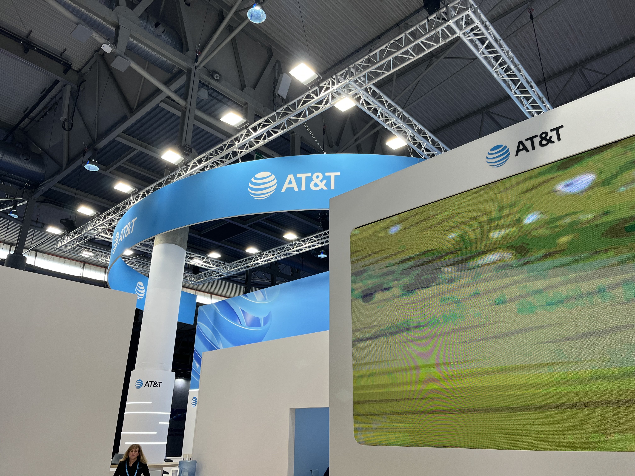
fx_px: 477
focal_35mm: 26
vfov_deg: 53.1
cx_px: 318
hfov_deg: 67.3
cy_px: 238
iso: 40
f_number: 1.6
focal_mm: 5.1
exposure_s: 1/169
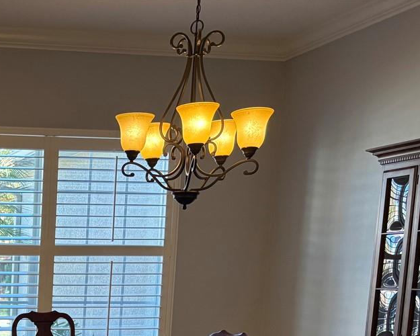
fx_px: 808
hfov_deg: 26.0
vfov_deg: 21.8
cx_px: -85
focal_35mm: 65
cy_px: 401
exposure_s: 1/120
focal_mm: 5.96
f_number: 1.6
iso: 160
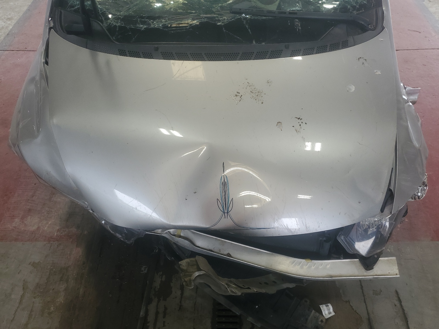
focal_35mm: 26
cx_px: 220
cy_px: 164
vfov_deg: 53.1
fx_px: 330
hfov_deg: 67.3
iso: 50
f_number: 1.5
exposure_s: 1/152
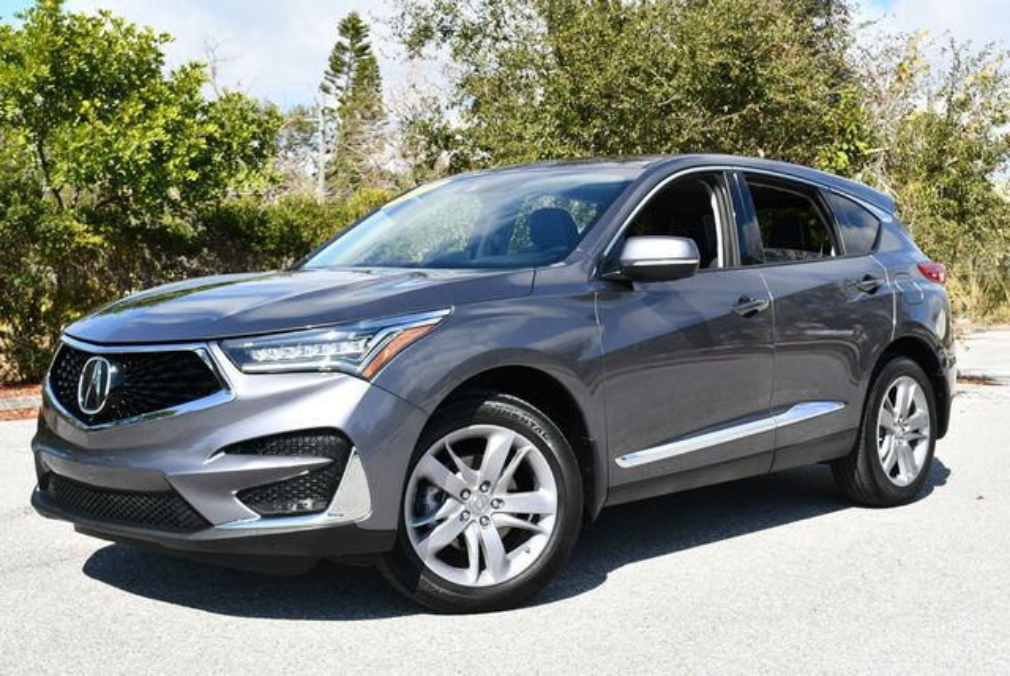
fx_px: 1348
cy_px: 338
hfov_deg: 41.1
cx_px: 505
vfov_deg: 28.1
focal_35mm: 48
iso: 125
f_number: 8
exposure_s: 1/250
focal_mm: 24
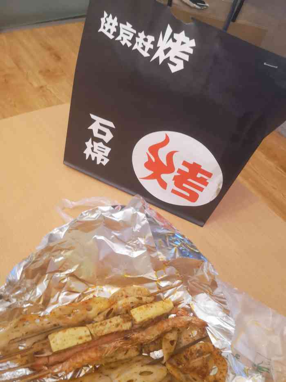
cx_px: 143
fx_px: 297
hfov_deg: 51.4
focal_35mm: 27
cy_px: 191
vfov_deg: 65.3
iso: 320
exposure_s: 1/25
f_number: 1.8
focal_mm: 3.95
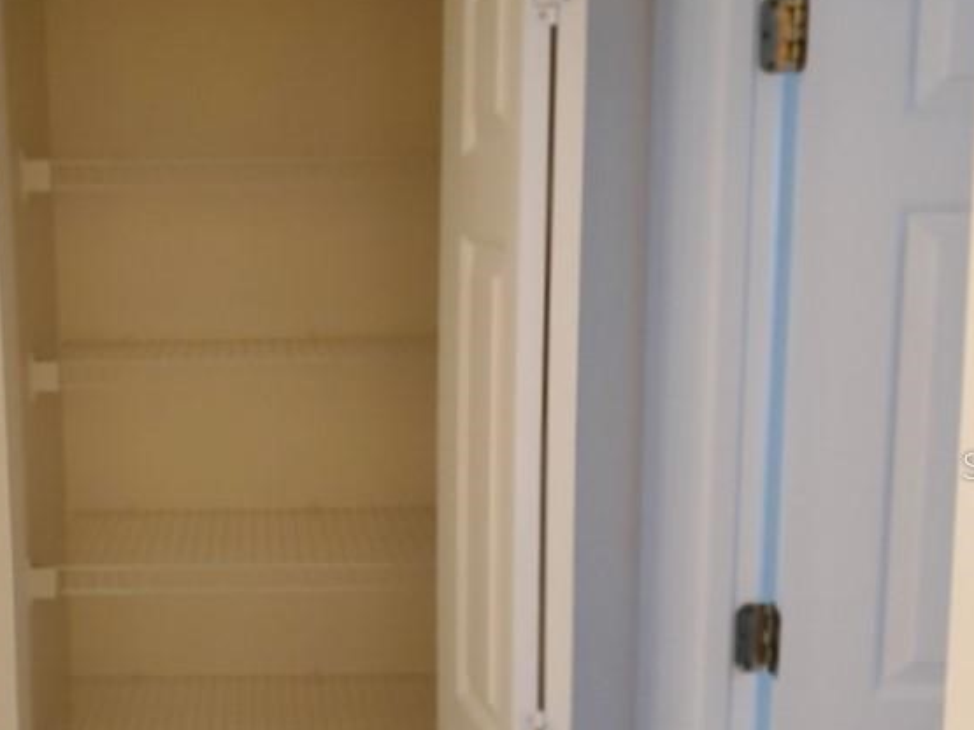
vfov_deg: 30.1
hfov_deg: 38.5
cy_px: 465
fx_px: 1350
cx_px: 230
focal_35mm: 48
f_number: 1.5
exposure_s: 1/59
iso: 200
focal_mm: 4.3
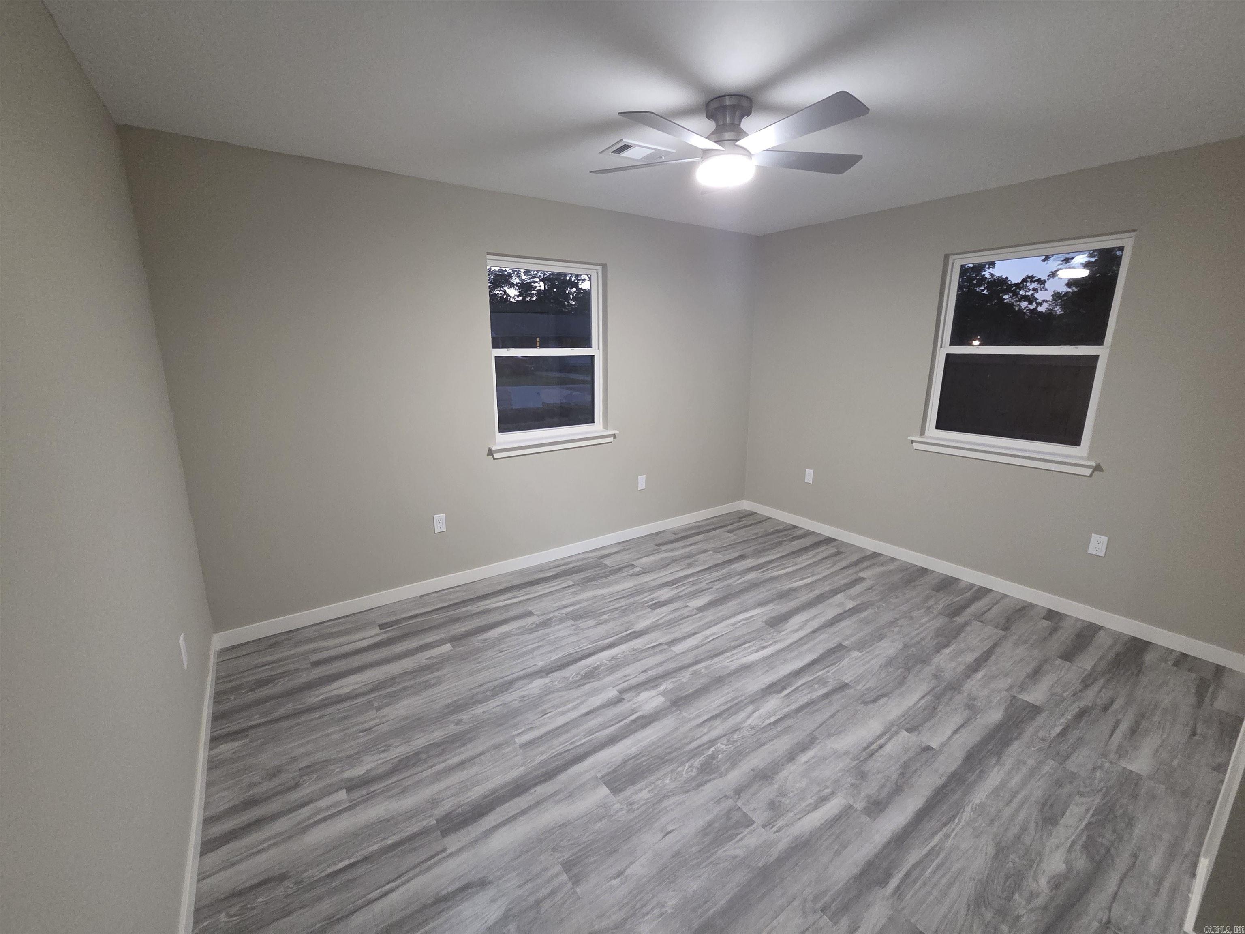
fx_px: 468
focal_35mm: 13
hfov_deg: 106.2
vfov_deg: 89.9
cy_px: 467
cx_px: 622
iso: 800
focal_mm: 2.2
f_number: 2.2
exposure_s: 1/60
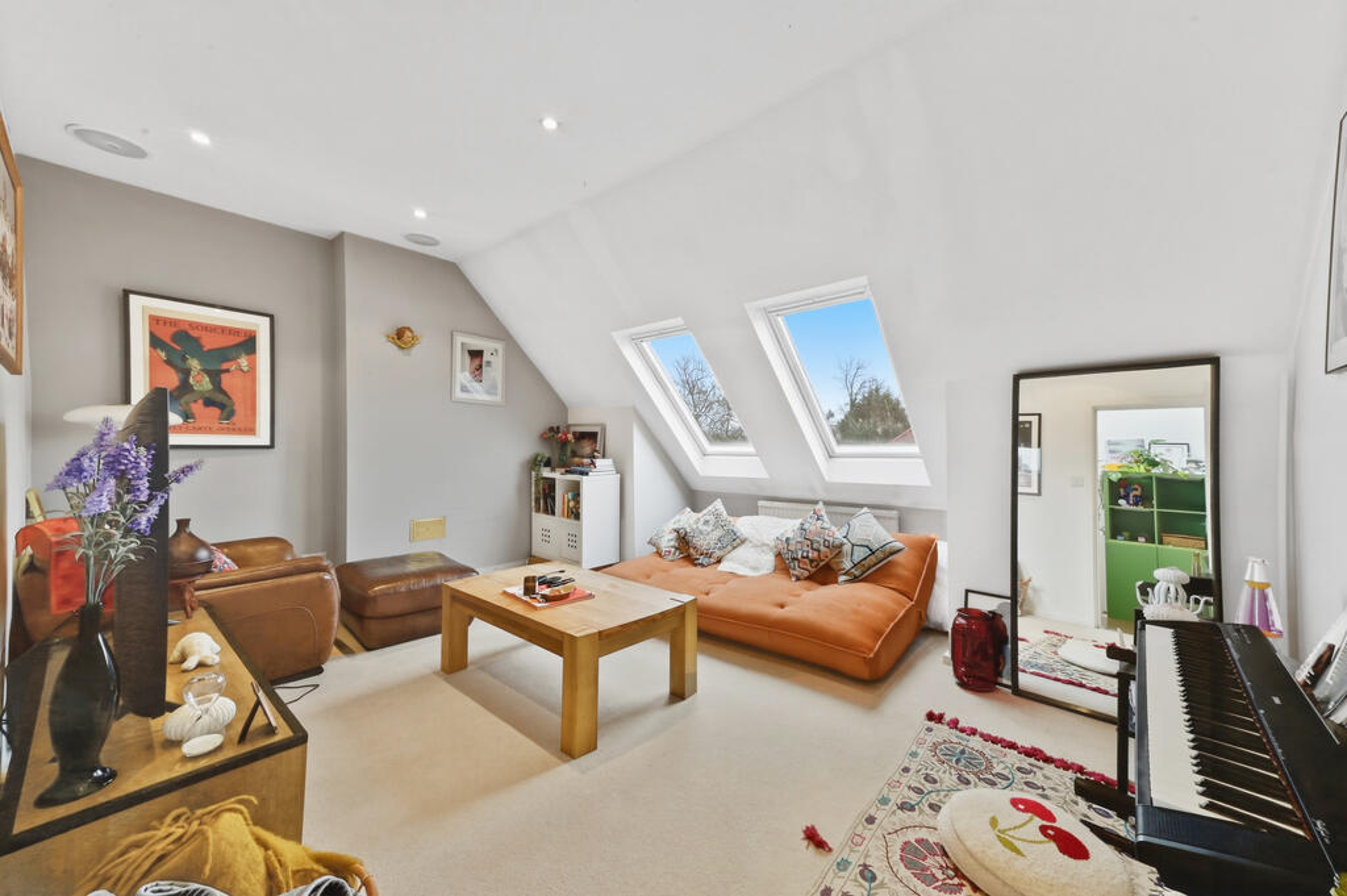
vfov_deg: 81.1
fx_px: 523
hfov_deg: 104.3
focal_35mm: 14
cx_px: 674
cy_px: 448
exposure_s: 1/10
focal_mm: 14
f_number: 16
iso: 200
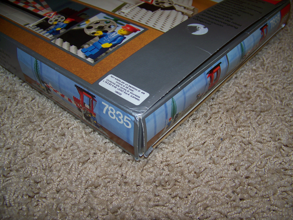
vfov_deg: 39.7
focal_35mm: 36
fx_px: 305
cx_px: 146
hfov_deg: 51.4
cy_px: 110
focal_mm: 5.85
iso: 64
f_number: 2.8
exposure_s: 1/30
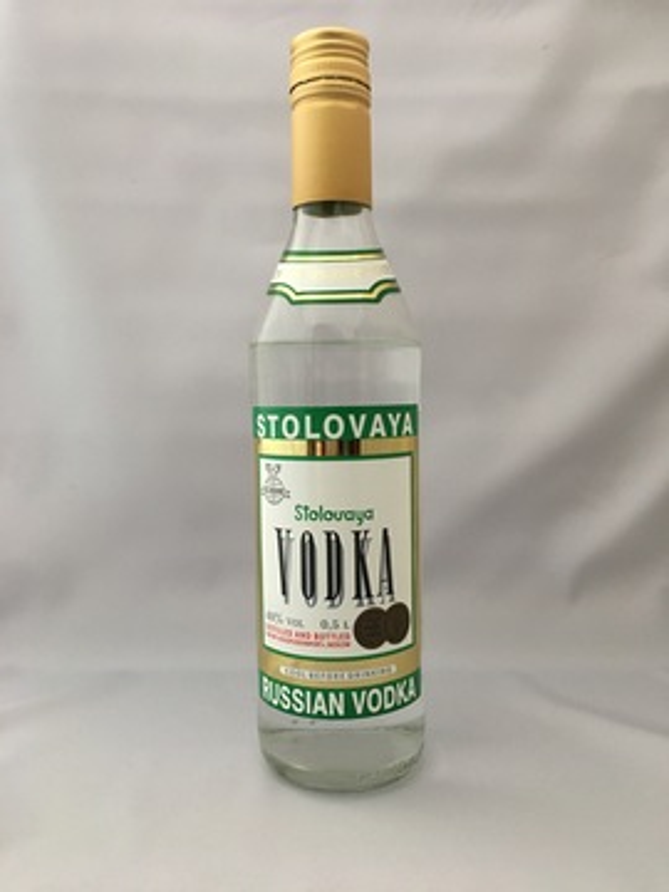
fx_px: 747
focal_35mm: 29
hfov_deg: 48.2
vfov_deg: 61.7
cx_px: 334
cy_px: 446
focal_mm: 4.15
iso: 200
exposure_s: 1/17
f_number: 2.2
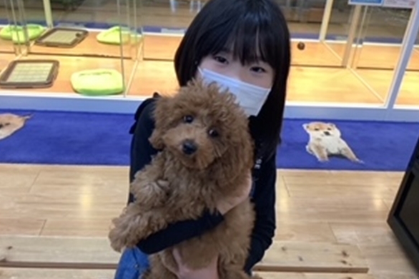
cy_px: 143
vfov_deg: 40.0
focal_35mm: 33
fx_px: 384
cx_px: 212
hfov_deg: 57.2
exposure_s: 1/60
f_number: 2.4
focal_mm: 3.3
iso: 125
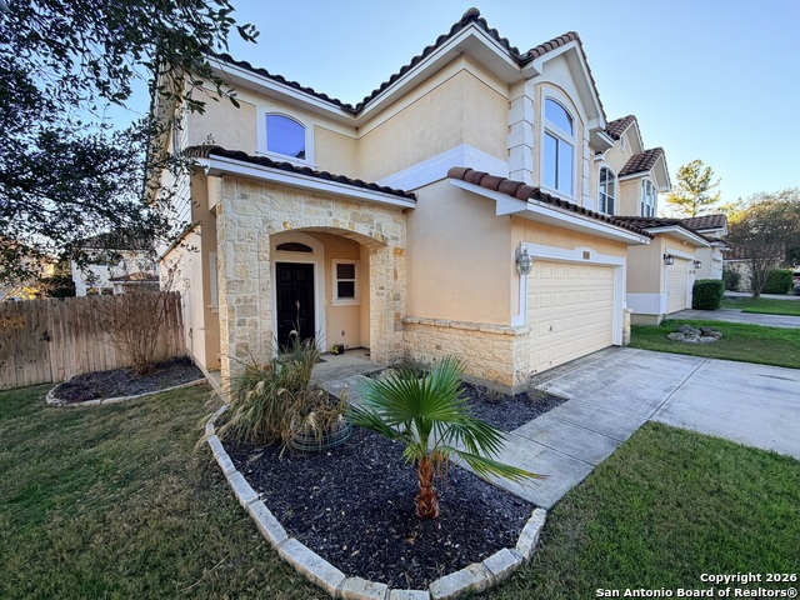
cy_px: 300
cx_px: 400
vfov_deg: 85.7
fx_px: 324
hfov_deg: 102.1
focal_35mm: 14
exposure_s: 1/218
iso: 50
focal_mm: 2.22
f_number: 2.2
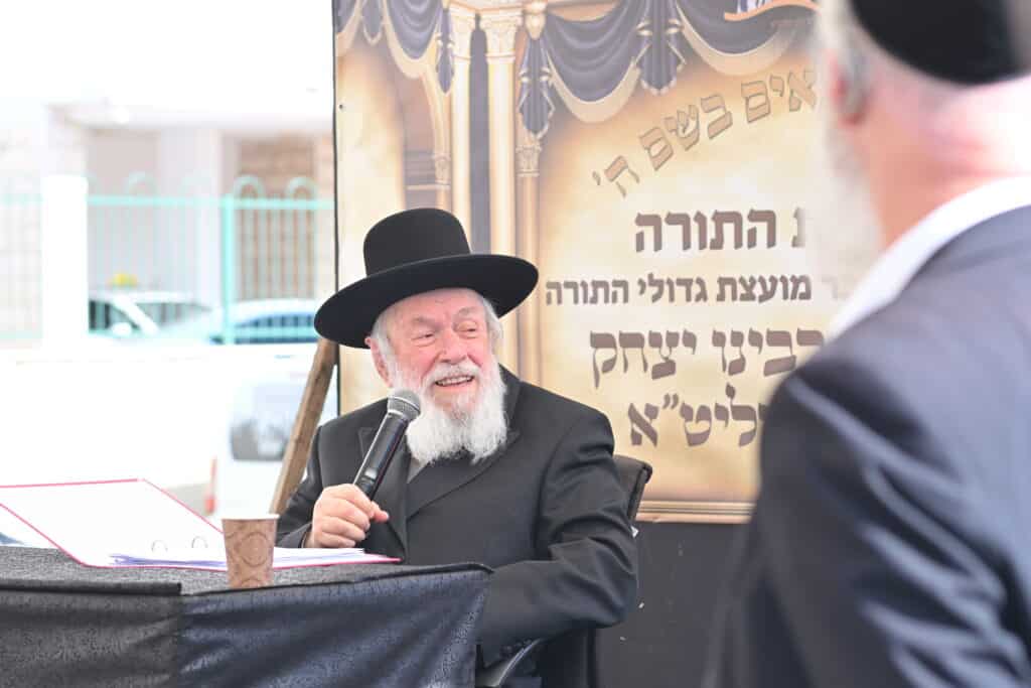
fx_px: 3637
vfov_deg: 10.8
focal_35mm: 127
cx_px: 516
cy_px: 344
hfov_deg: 16.1
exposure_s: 1/160
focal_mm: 85
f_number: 4.5
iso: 100
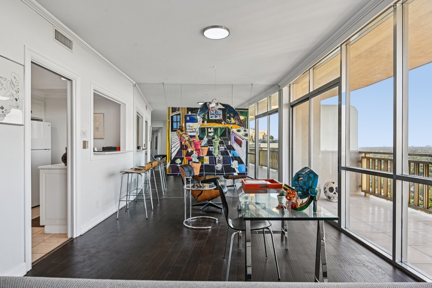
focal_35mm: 20
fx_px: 240
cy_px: 144
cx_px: 216
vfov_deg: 61.9
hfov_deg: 84.0
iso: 400
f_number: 8
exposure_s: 1/160
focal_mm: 20
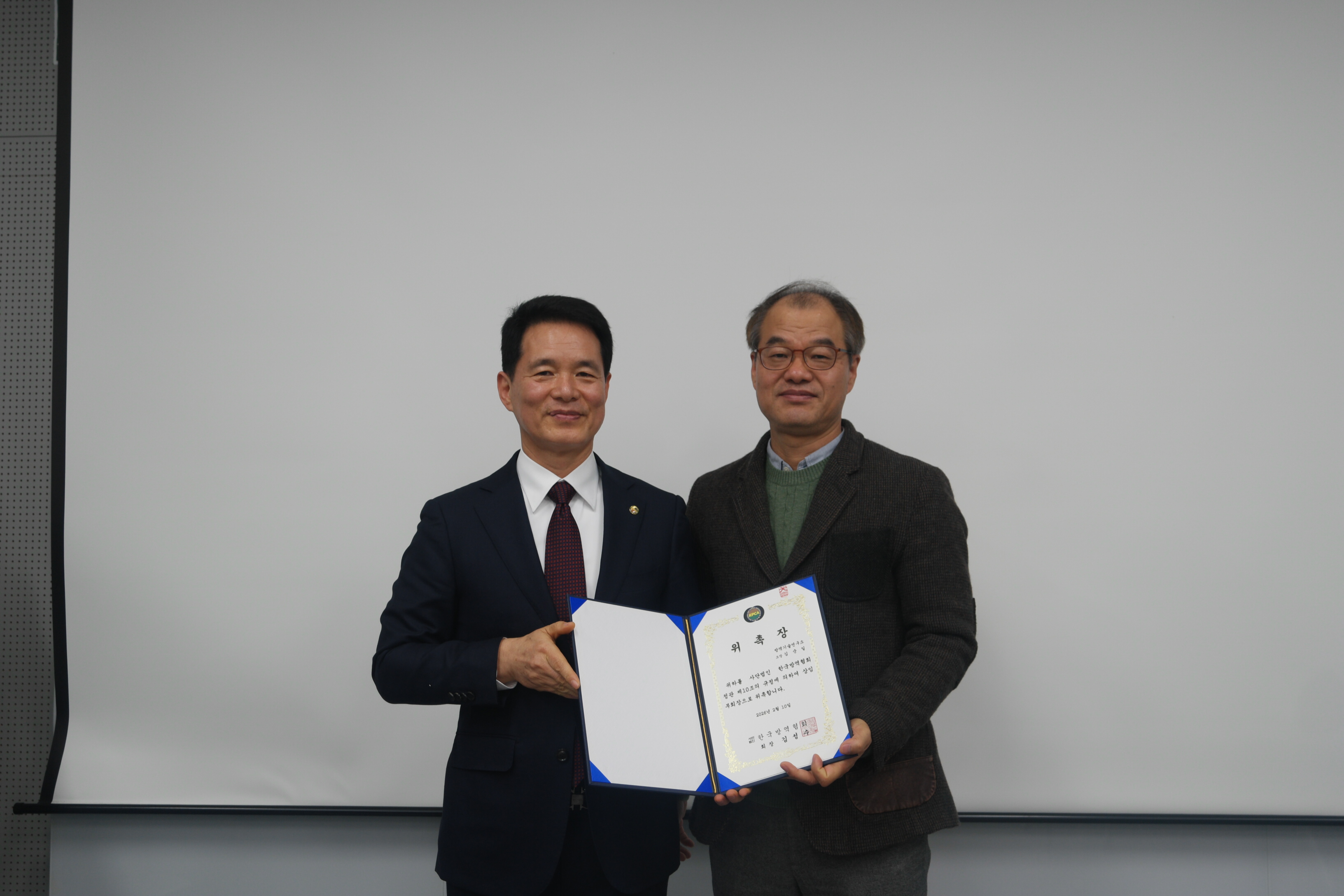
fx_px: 1307
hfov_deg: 54.4
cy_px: 448
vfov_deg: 37.9
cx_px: 672
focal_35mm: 35
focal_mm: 23
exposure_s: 1/50
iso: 250
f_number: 4
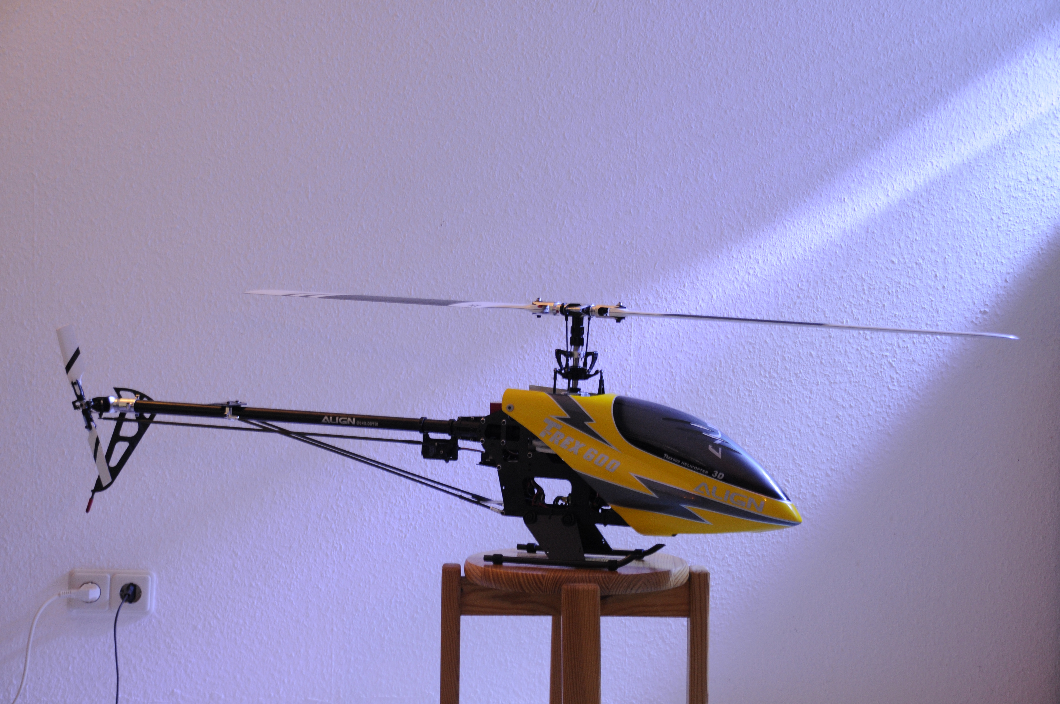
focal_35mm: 72
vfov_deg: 18.9
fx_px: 2117
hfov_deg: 28.1
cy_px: 352
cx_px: 530
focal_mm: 48
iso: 640
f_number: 4.8
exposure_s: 1/15
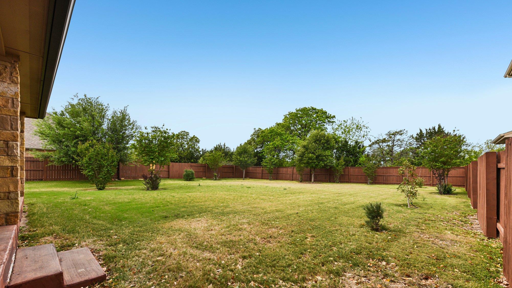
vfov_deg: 69.9
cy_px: 171
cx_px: 254
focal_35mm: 15
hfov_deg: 103.0
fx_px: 204
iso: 100
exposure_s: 1/200
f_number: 8
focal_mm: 14
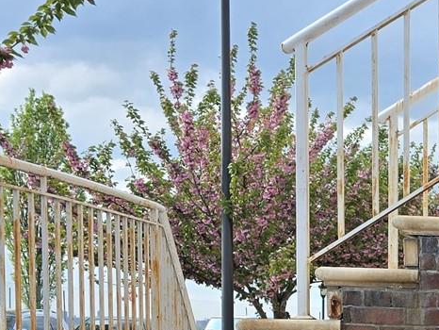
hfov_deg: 16.0
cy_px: 450
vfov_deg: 14.0
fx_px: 1282
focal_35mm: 101
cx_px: 827
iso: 12
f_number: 1.7
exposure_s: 1/398
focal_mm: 6.3
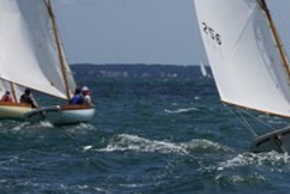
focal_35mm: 314
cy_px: -25
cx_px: 448
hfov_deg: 6.5
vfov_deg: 4.4
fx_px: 2533
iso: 100
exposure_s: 1/1250
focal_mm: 54
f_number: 5.6
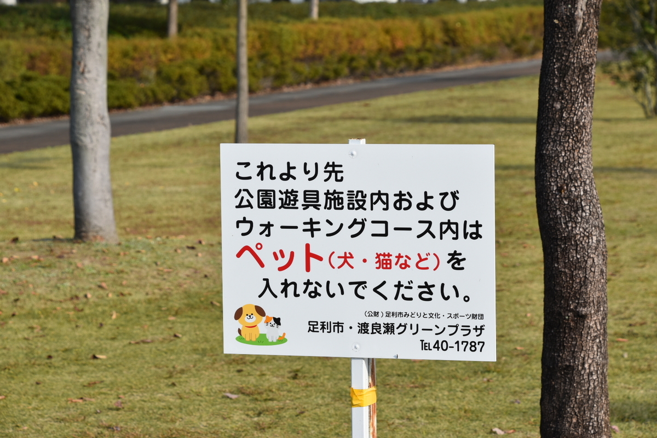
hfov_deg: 14.4
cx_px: 328
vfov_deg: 9.6
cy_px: 219
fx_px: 2600
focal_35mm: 142
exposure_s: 1/350
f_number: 9.5
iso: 200
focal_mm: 95
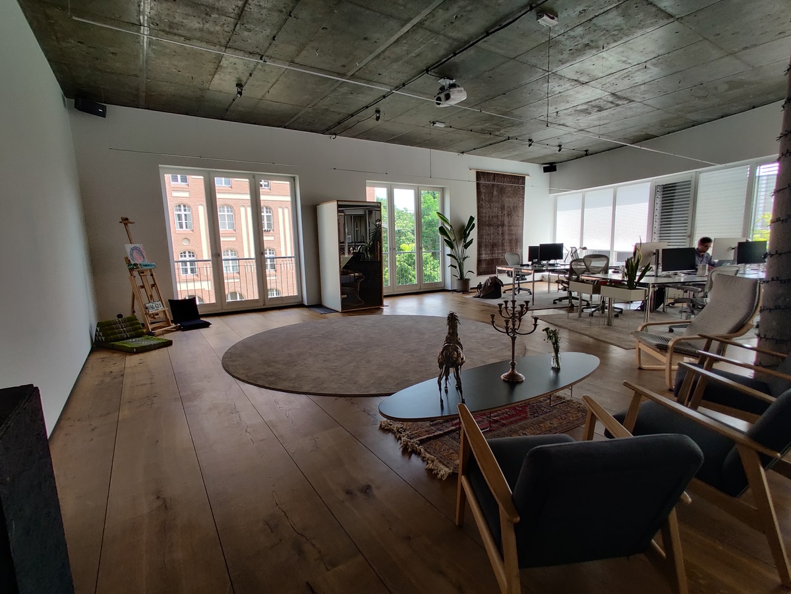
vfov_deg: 89.9
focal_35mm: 13
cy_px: 297
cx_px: 396
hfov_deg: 106.2
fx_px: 297
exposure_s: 1/100
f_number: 2.2
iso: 200
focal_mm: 2.25
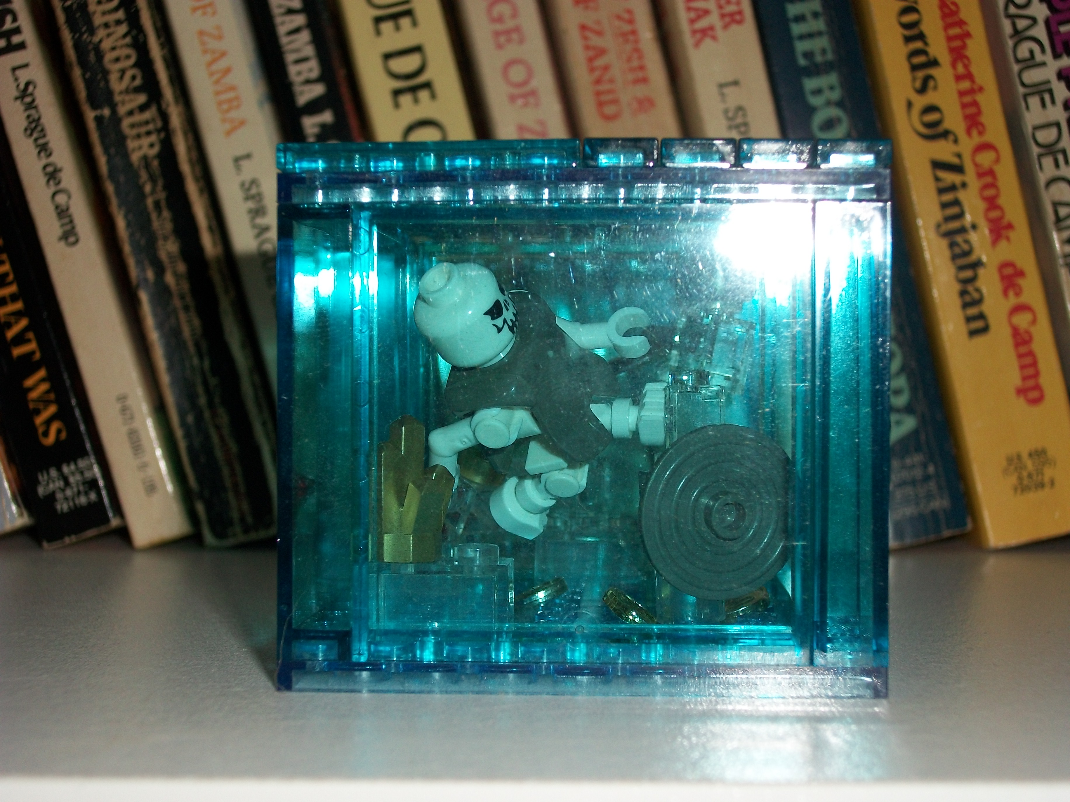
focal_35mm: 62
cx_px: 535
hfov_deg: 31.2
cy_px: 401
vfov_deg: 23.7
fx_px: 1916
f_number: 4.1
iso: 80
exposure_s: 1/100
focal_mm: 11
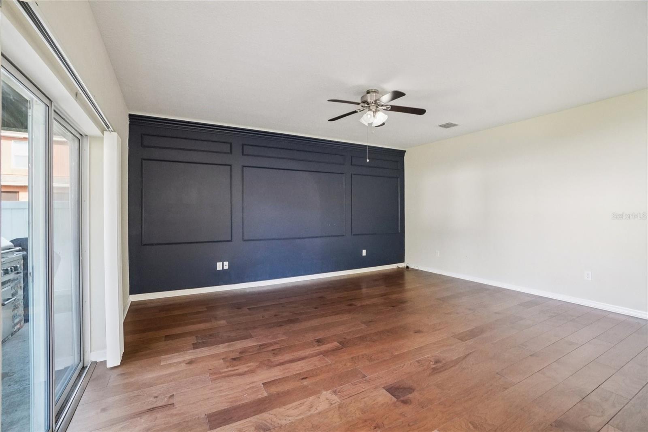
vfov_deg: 77.3
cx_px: 324
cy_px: 216
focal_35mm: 15
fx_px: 270
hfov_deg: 100.4
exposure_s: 1/30
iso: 5000
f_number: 8
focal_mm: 10
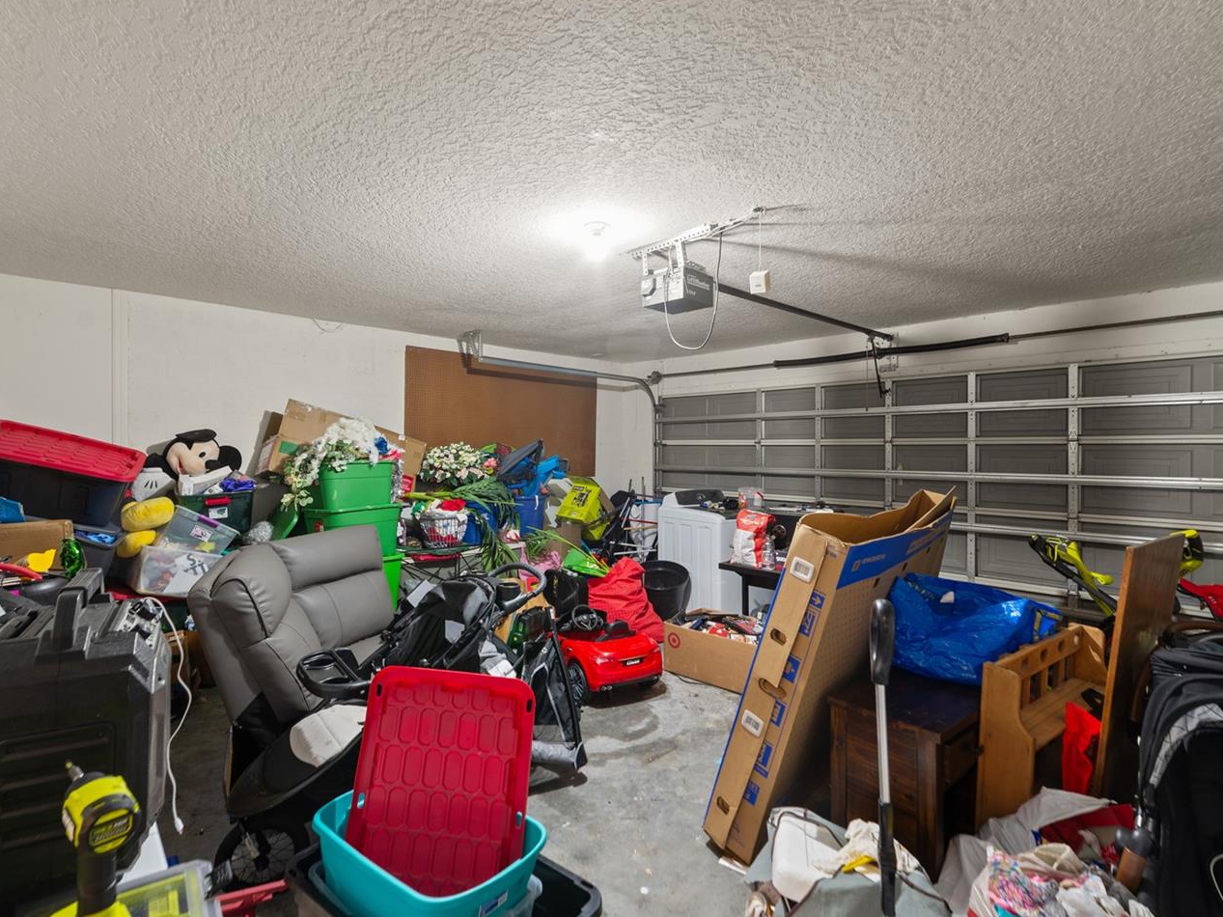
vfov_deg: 74.7
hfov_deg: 90.8
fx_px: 601
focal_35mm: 17
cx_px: 559
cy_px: 459
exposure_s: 4
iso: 160
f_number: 7.1
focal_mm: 14
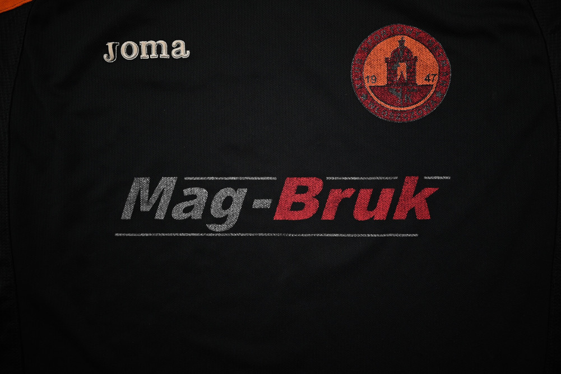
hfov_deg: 73.7
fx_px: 374
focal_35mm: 24
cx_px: 280
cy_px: 187
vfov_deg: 53.2
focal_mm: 24
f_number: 4
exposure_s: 1/125
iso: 200
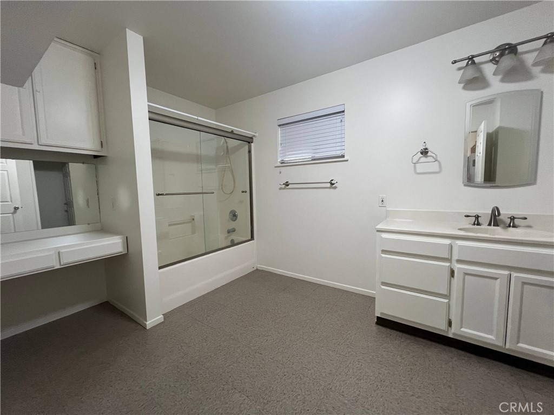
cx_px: 277
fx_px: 208
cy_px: 208
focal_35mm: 13
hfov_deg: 106.2
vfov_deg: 89.9
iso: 250
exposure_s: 1/60
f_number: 1.8
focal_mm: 1.57
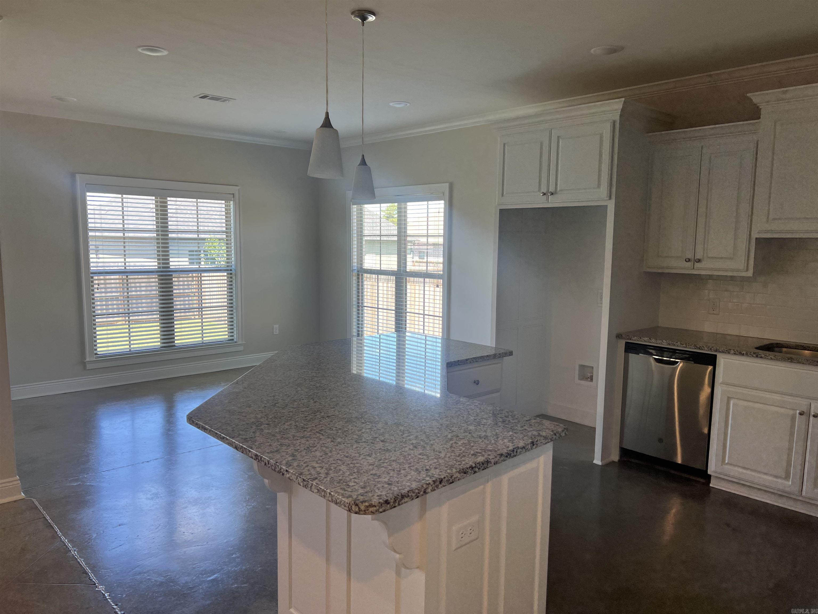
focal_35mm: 26
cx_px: 409
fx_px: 614
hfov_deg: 67.3
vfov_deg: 53.1
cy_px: 307
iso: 50
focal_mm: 5.7
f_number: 1.5
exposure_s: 1/126
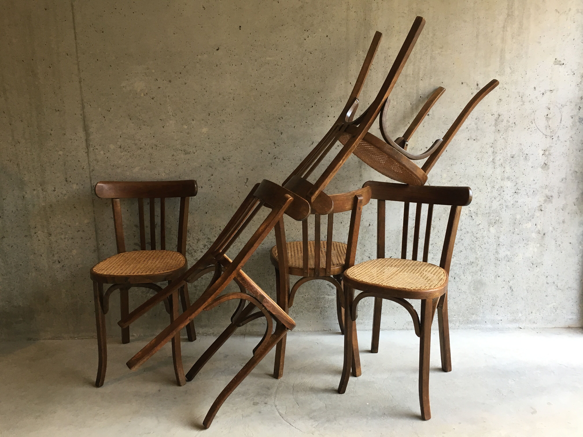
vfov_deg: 48.2
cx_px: 292
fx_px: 488
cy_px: 218
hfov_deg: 61.7
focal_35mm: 29
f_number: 2.2
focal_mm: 4.15
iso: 50
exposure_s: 1/33
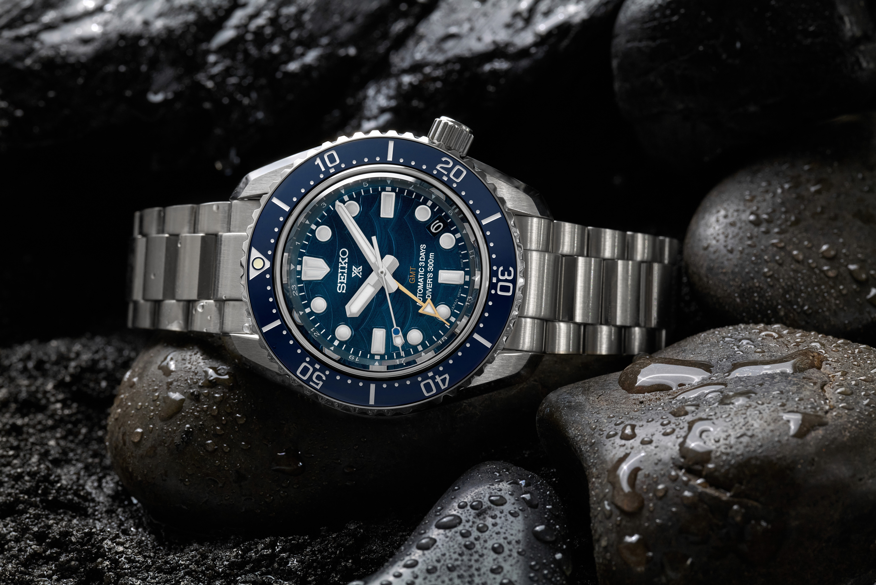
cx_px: 438
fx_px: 2556
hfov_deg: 19.5
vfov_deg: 13.0
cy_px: 292
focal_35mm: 105
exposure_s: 1/13
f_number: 11
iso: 400
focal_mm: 105
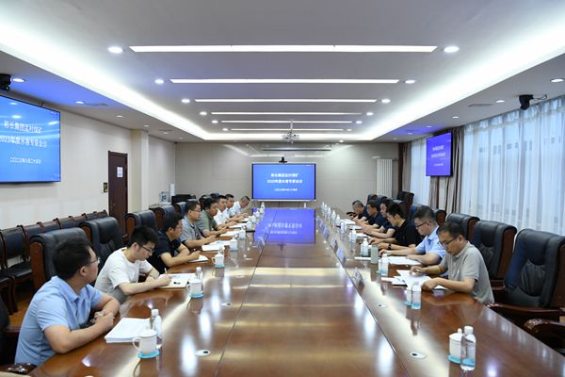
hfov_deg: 63.7
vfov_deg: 45.0
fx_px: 455
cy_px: 188
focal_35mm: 29
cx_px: 282
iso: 1600
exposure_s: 1/80
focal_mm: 29
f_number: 4.5
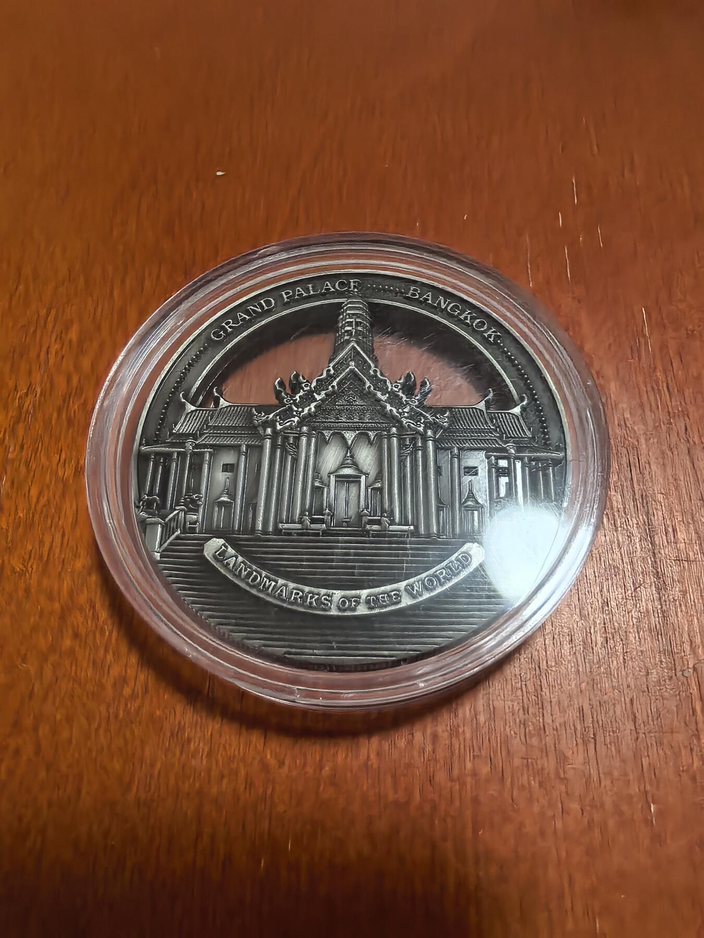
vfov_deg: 71.6
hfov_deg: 56.8
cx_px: 352
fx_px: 651
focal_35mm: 24
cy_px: 469
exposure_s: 1/40
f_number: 2.2
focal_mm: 1.68
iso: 250
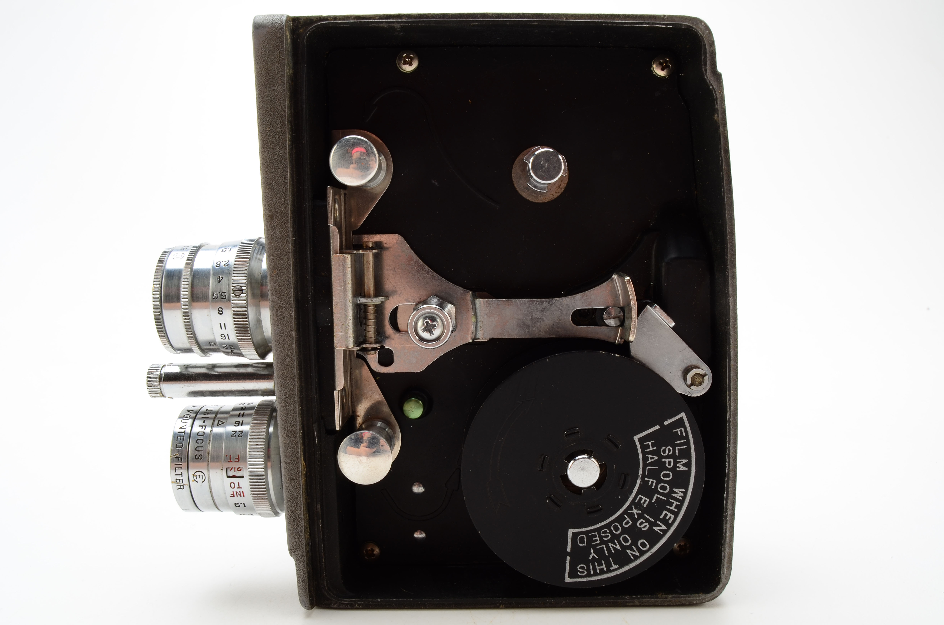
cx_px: 472
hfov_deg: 62.0
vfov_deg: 43.4
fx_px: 785
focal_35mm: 30
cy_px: 312
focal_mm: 20
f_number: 16
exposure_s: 1/160
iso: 100
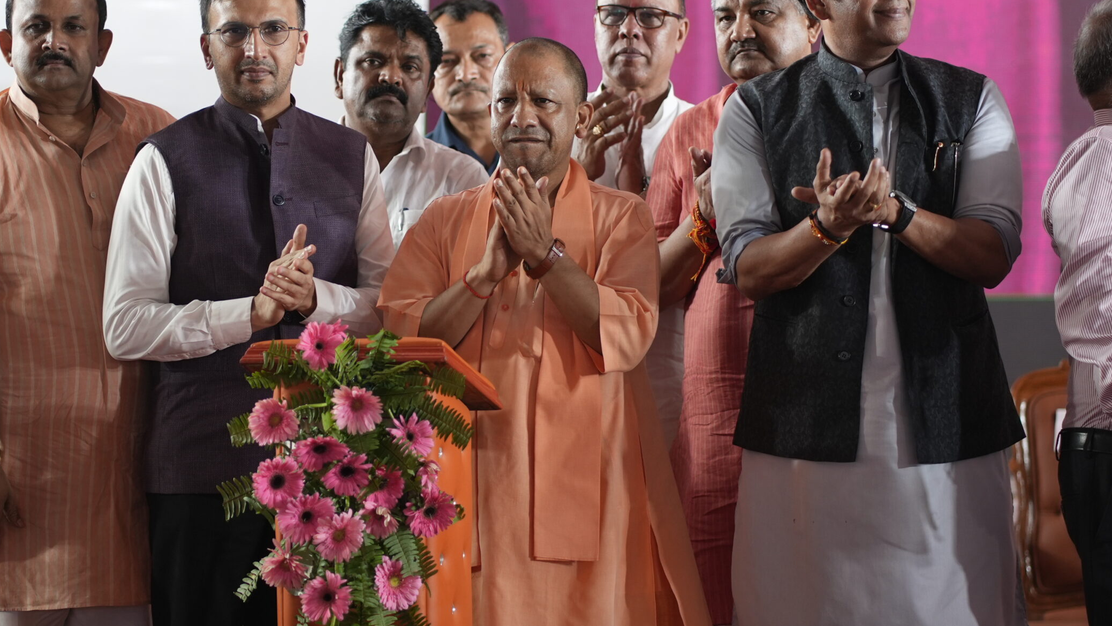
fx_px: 4835
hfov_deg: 13.1
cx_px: 497
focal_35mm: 164
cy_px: 323
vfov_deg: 7.4
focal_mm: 85
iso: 400
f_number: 2
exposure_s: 1/200
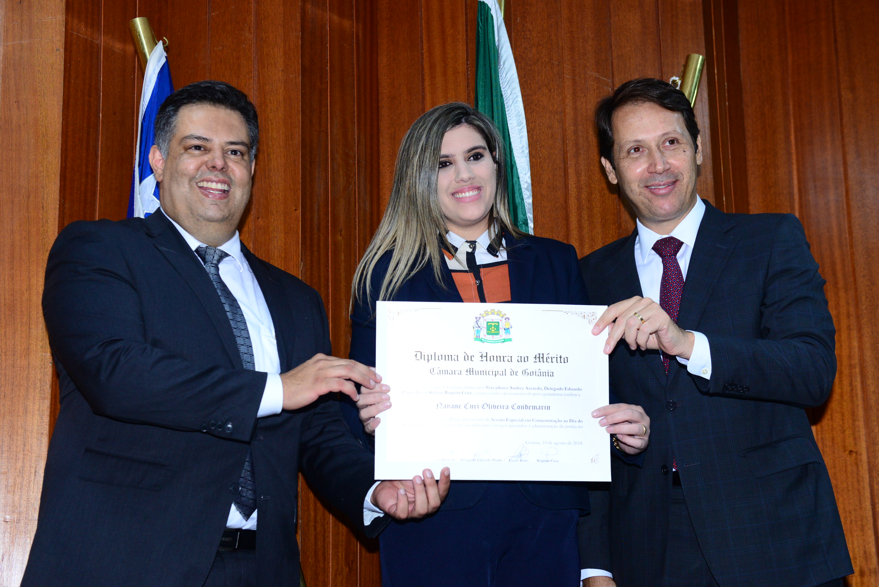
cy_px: 294
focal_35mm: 58
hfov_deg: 34.5
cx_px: 440
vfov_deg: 23.4
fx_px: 1417
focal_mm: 58
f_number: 5.6
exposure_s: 1/125
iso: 2000
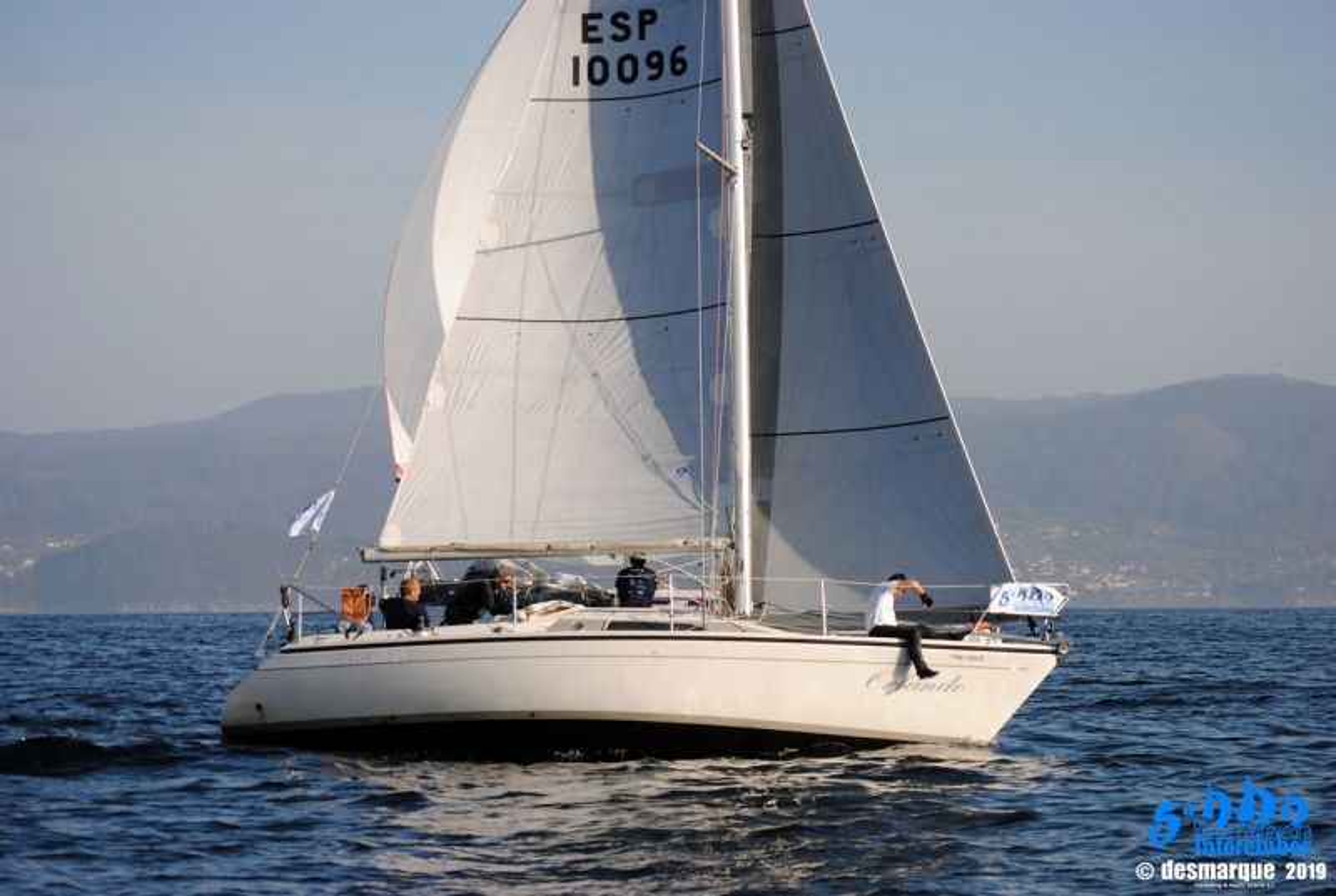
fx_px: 4184
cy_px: 448
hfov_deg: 18.1
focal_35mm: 112
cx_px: 668
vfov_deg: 12.2
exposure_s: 1/500
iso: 100
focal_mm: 75
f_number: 5.6
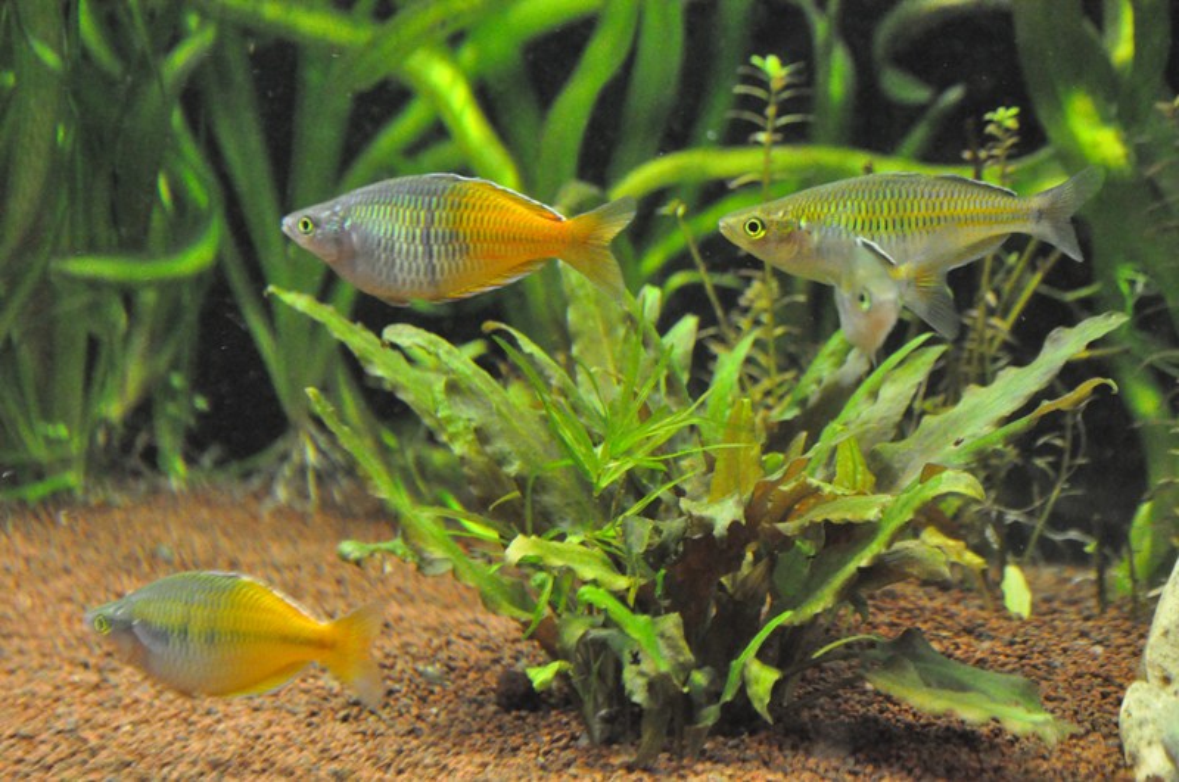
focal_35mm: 112
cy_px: 391
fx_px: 3679
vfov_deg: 12.1
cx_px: 590
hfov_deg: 18.2
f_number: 8
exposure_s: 1/250
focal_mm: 75
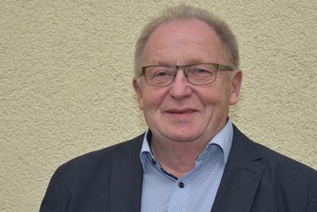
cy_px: 104
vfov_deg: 12.8
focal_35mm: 107
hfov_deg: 19.1
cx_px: 173
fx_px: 942
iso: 640
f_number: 11
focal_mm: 85
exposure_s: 1/200
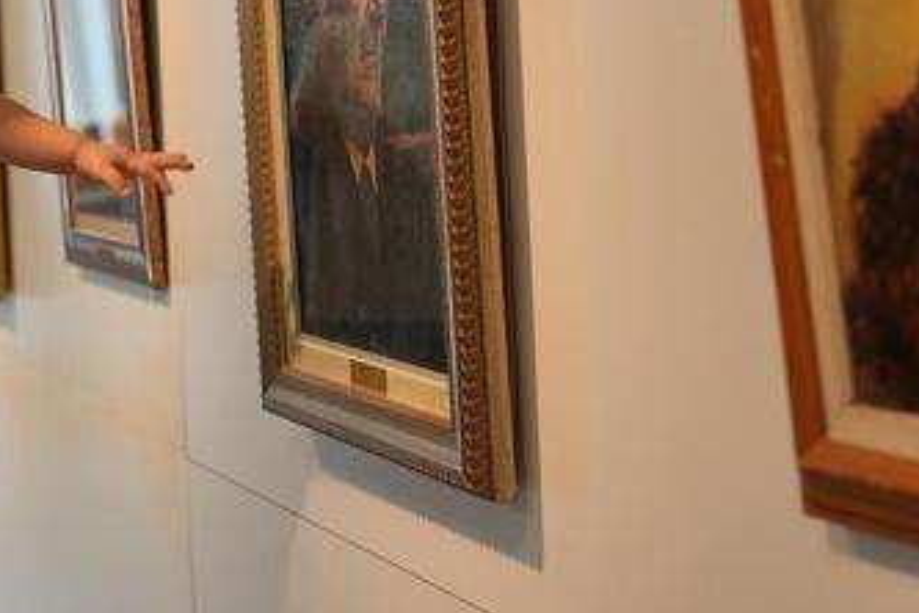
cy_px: 69
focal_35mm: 88
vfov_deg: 15.4
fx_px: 2246
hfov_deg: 22.4
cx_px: 39
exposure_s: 1/100
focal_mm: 38
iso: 80
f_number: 2.8
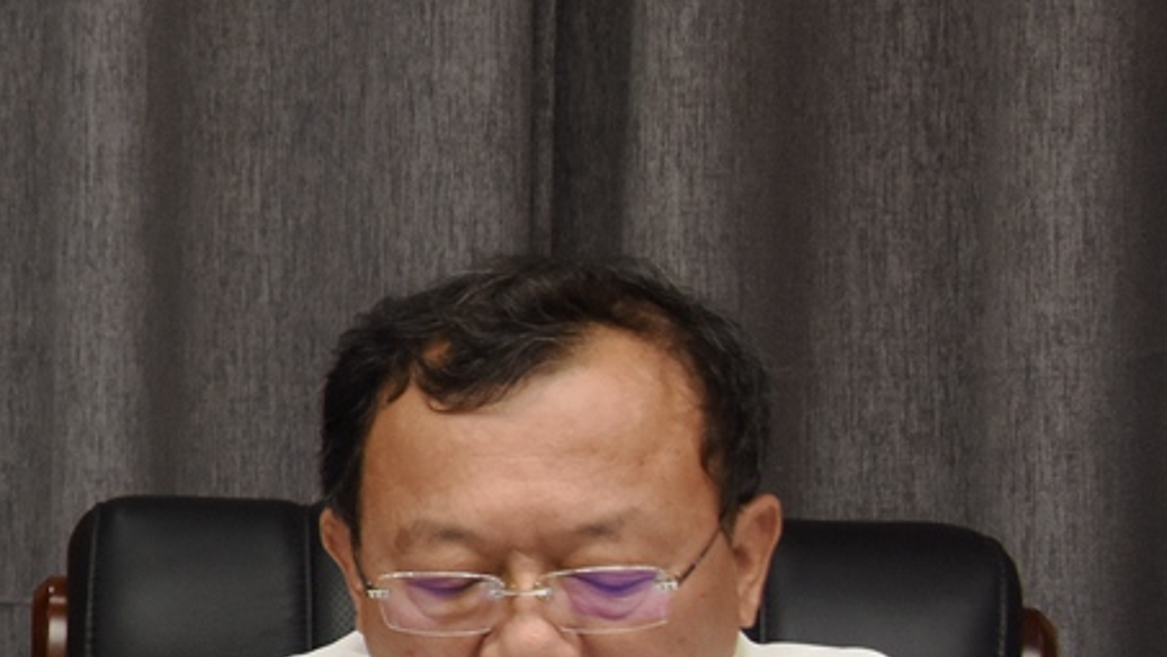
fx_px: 6438
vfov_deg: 5.8
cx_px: -1141
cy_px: 481
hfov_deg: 9.7
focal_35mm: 208
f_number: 8
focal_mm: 50
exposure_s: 1/100
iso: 1000
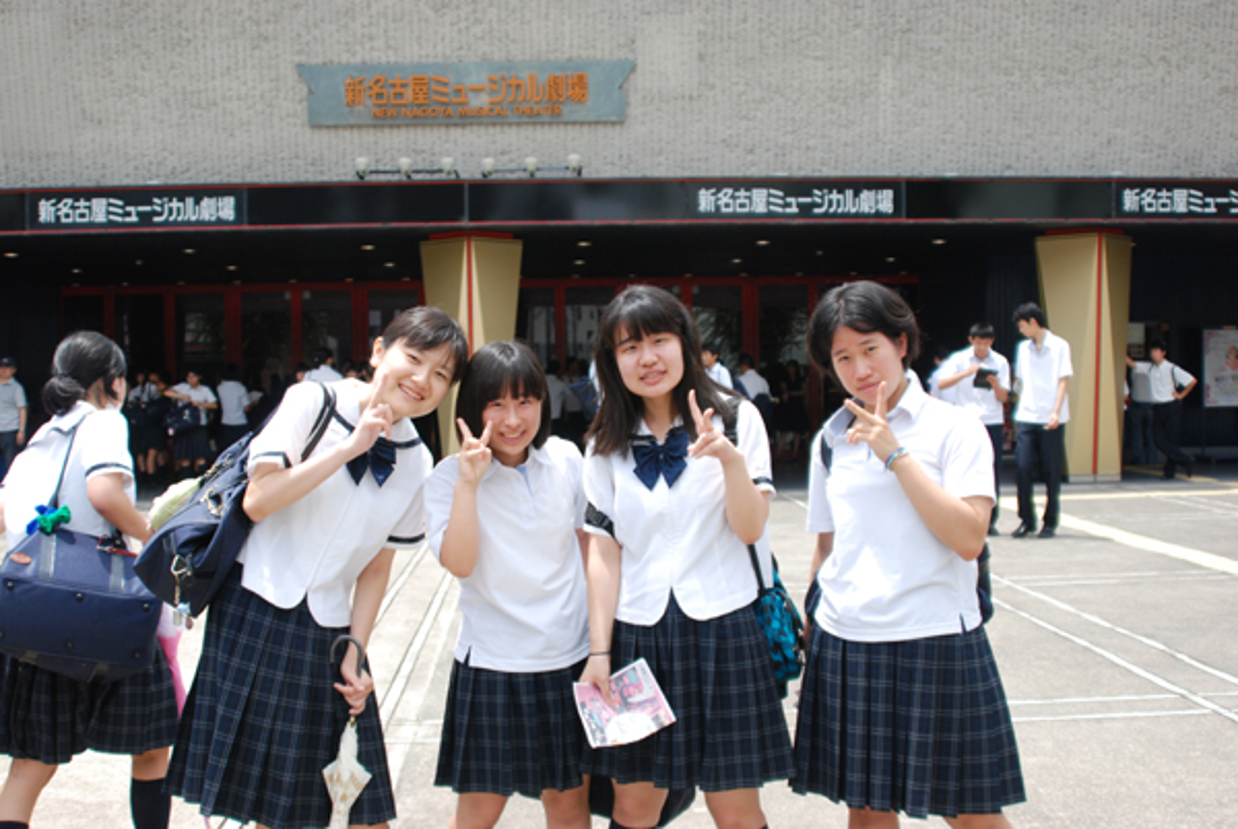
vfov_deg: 32.0
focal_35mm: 42
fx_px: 1446
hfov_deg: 46.3
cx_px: 619
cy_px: 414
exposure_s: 1/1600
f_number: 4
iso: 400
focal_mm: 28
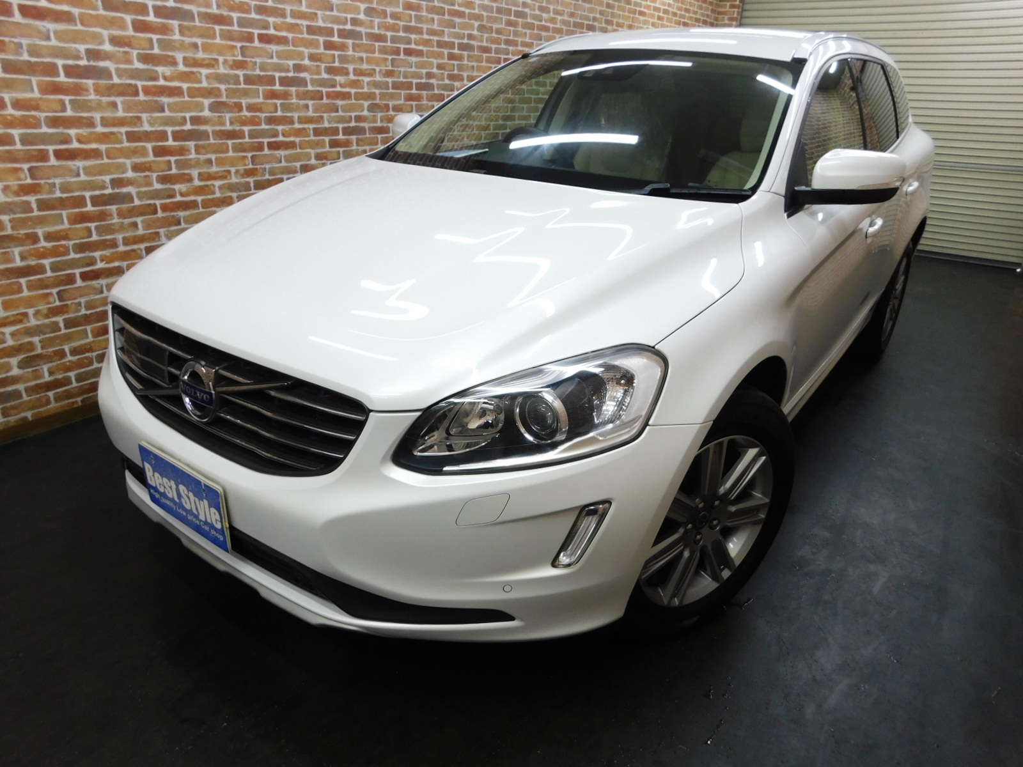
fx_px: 680
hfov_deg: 73.9
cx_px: 512
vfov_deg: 58.9
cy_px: 384
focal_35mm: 23
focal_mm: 4
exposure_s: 1/30
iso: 180
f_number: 3
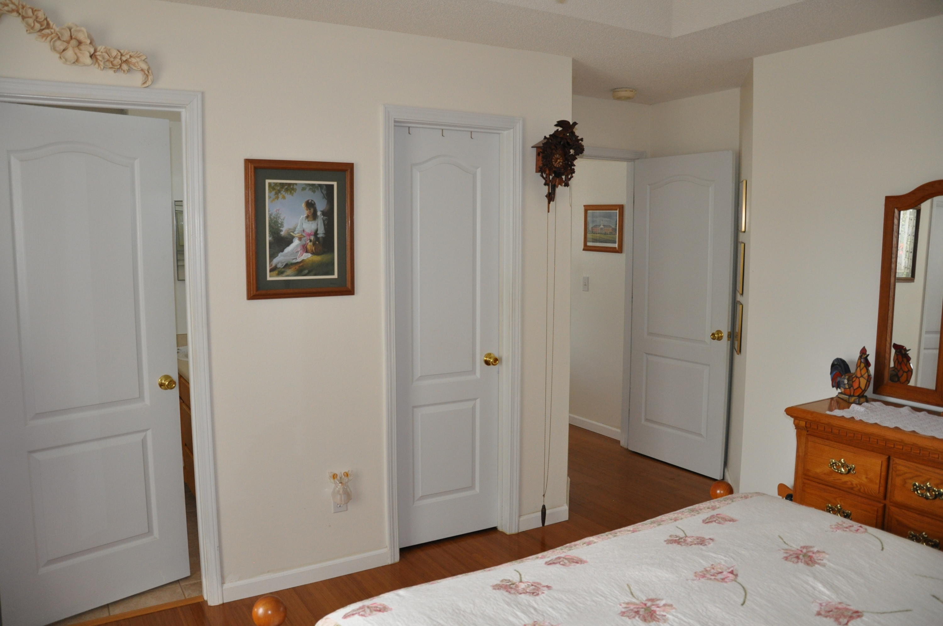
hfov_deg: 67.4
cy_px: 313
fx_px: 706
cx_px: 472
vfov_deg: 47.8
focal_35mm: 27
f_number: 3.5
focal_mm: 18
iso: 800
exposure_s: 1/60
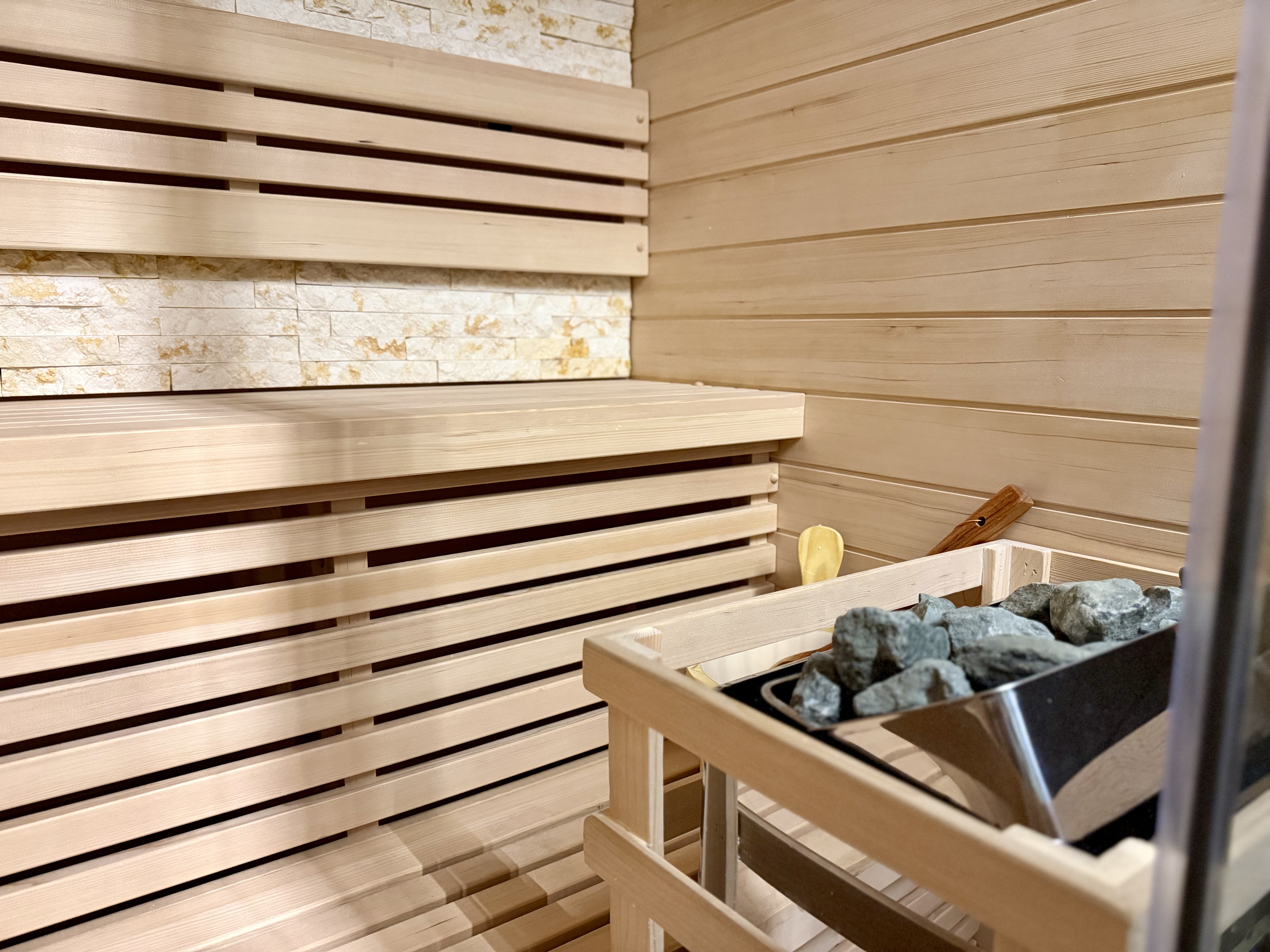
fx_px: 881
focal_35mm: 24
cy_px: 476
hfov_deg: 71.6
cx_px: 635
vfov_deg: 56.8
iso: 800
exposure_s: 1/50
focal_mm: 6.76
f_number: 1.78
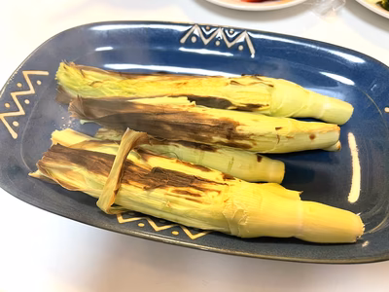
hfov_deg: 67.3
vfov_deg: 53.1
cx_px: 194
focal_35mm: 26
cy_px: 146
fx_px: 292
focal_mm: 4.2
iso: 100
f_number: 1.6
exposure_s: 1/50
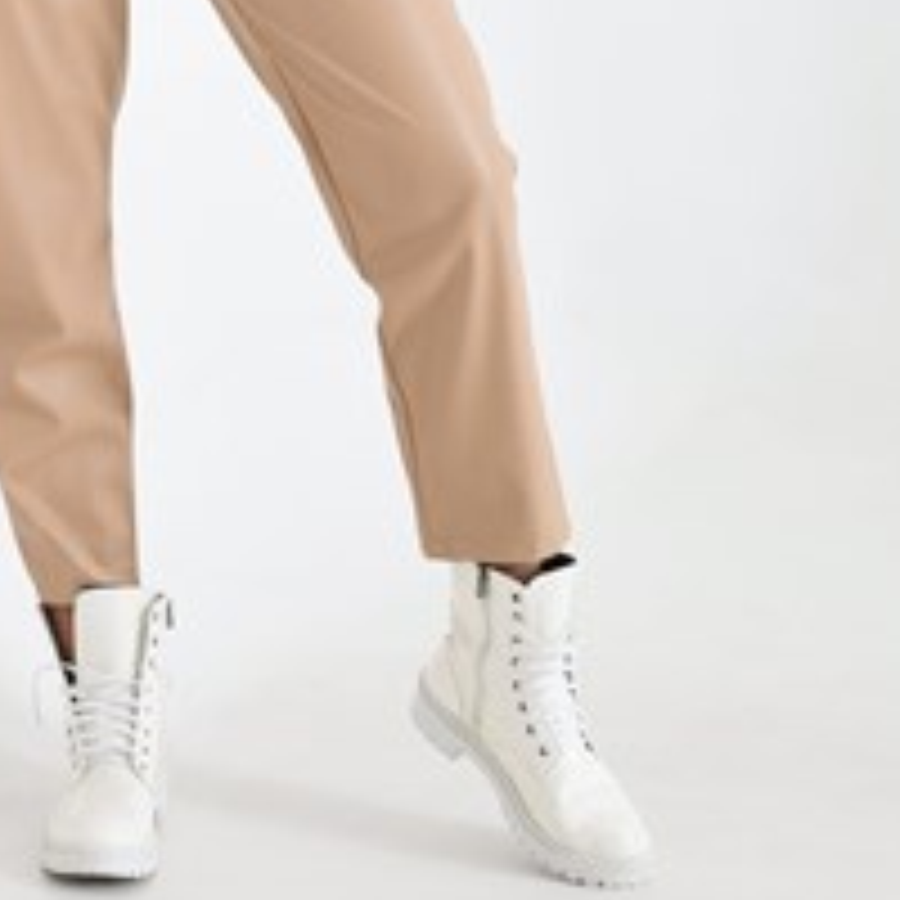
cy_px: 9
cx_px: 158
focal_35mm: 133
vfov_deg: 13.0
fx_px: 3912
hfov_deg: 13.1
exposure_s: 1/125
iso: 100
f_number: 5.6
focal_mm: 55
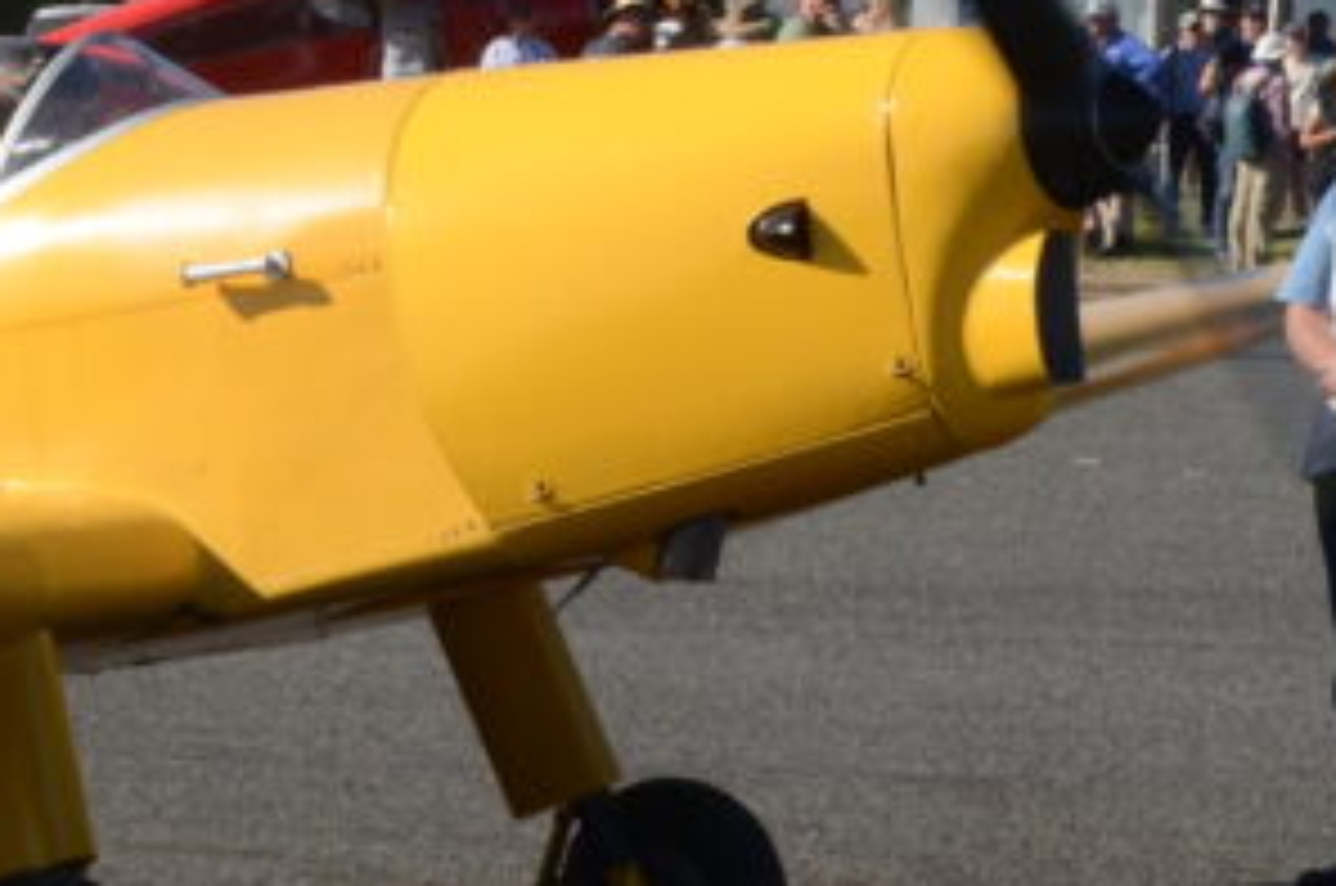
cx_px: -189
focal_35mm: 233
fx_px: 8623
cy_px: 148
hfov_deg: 8.8
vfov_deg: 5.9
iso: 640
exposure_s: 1/320
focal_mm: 45
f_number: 18
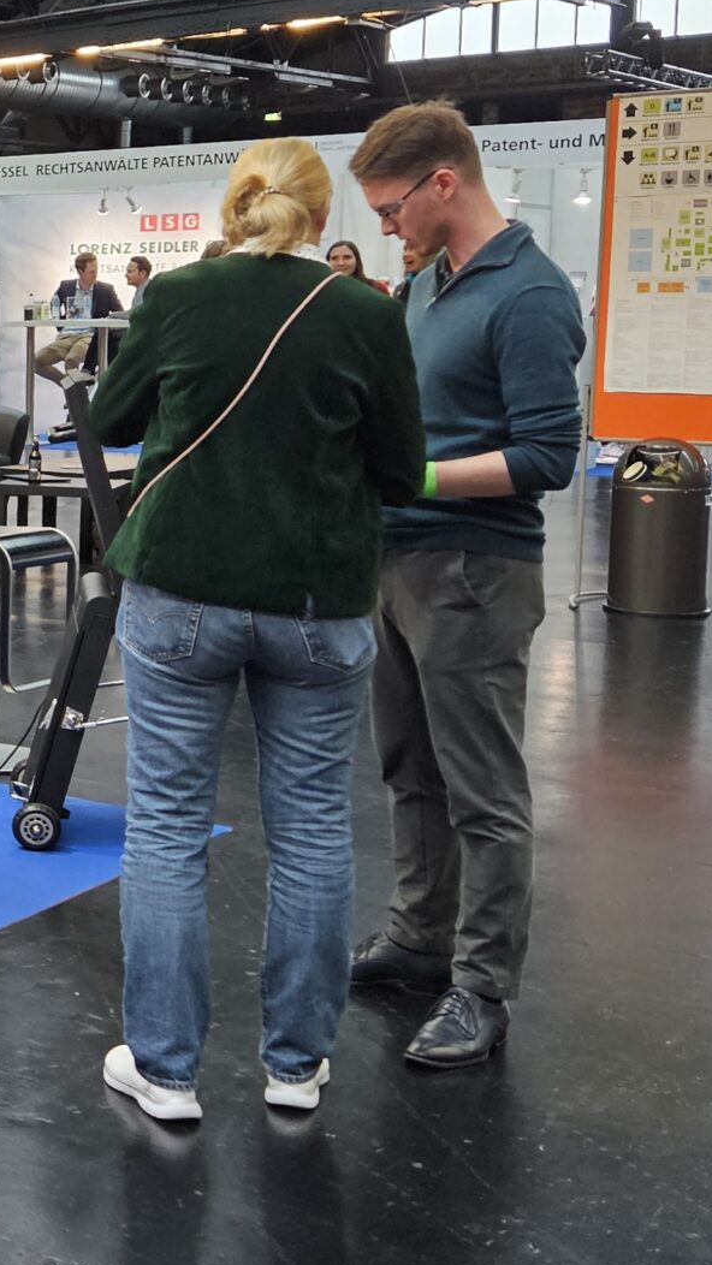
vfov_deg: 34.2
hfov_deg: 17.1
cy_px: 501
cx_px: -469
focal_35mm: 61
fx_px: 2047
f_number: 1.8
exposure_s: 1/100
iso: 250
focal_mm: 5.4
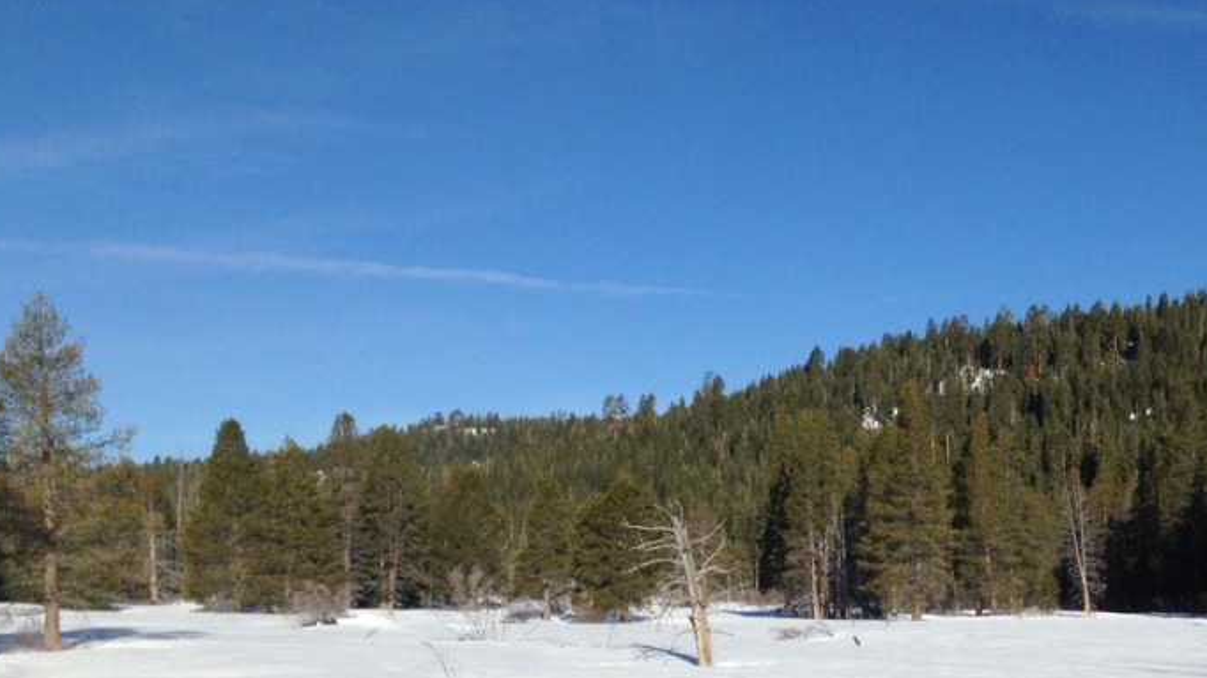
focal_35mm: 54
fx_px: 1728
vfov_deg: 21.8
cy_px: 577
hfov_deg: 37.8
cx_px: 855
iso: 50
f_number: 2.4
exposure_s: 1/2857
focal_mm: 4.12
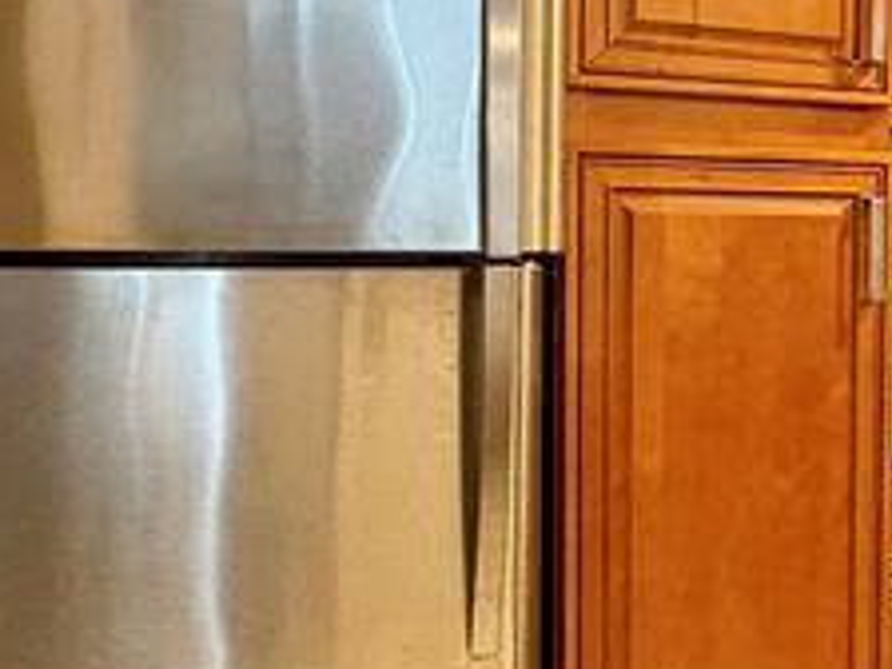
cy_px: 263
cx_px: 912
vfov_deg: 29.0
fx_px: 1288
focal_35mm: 50
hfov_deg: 34.4
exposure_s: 1/60
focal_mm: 2.22
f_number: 2.2
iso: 640
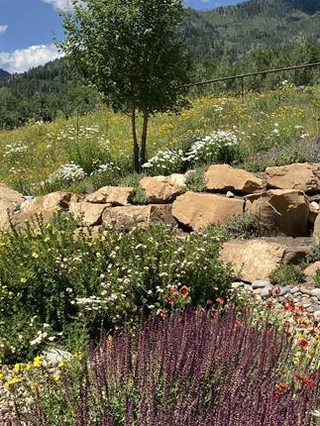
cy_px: 283
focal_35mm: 50
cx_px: 180
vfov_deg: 37.8
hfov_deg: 29.1
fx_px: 616
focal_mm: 3.99
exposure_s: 1/1453
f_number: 1.8
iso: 32
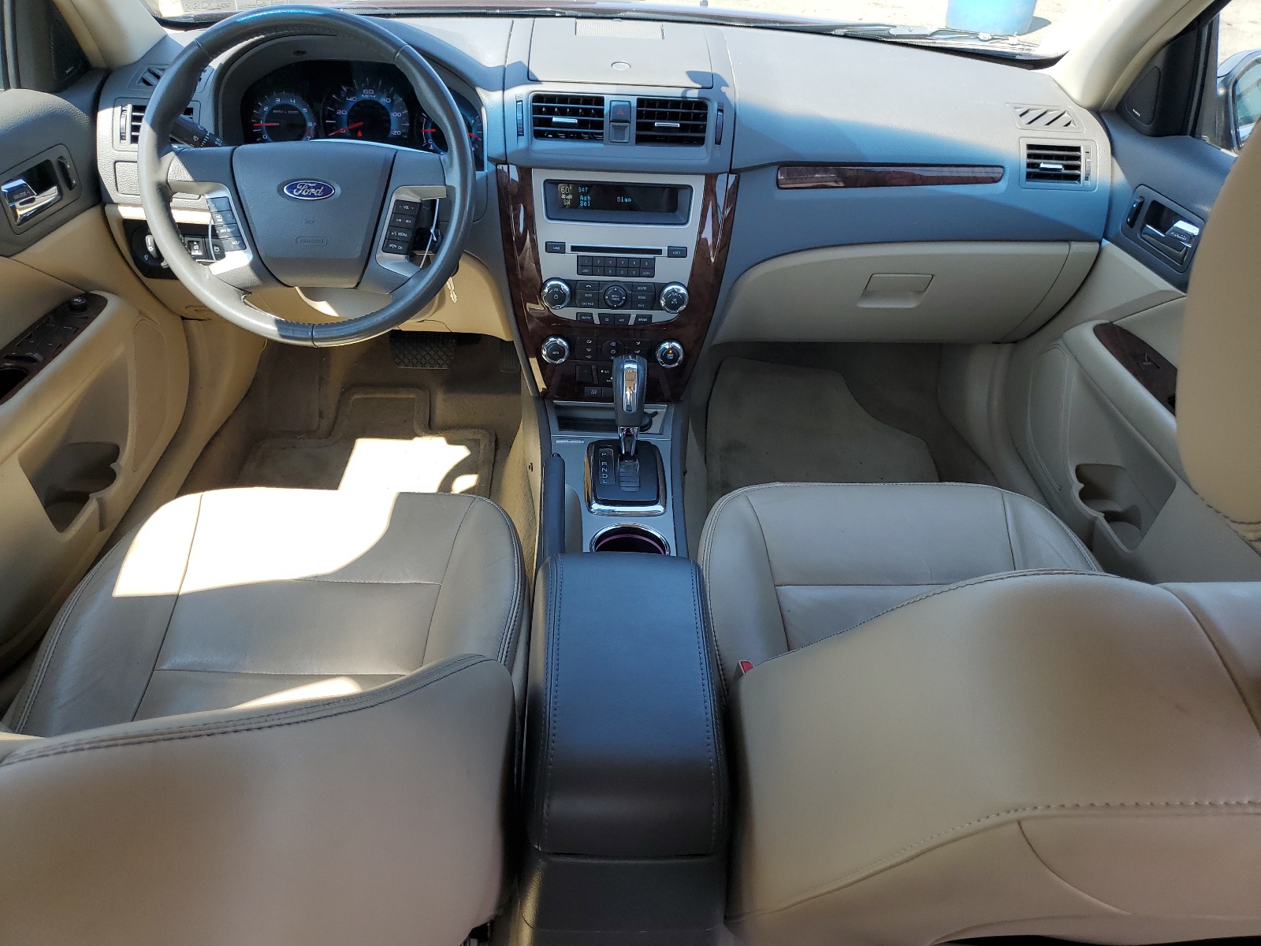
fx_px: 947
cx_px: 630
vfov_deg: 53.1
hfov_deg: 67.3
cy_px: 473
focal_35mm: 26
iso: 50
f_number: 1.5
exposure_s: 1/400
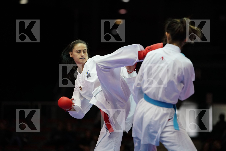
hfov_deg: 10.8
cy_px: 76
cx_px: 113
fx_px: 1199
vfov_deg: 7.2
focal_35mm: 191
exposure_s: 1/1000
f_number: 2.8
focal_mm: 191
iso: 2500
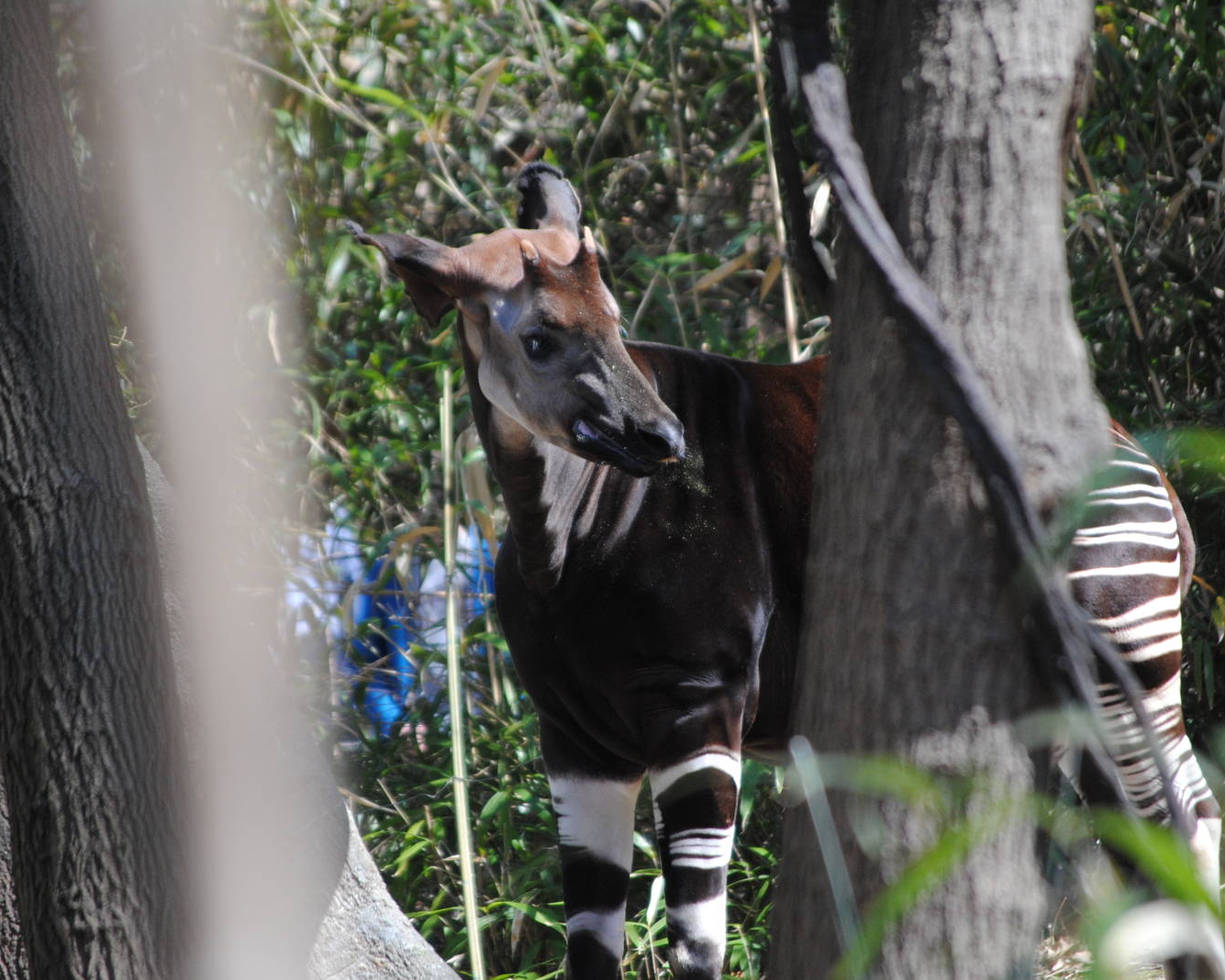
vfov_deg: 4.8
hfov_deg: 6.0
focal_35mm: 321
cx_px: 644
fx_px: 11638
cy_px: 490
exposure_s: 1/400
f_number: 5.6
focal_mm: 190
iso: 400
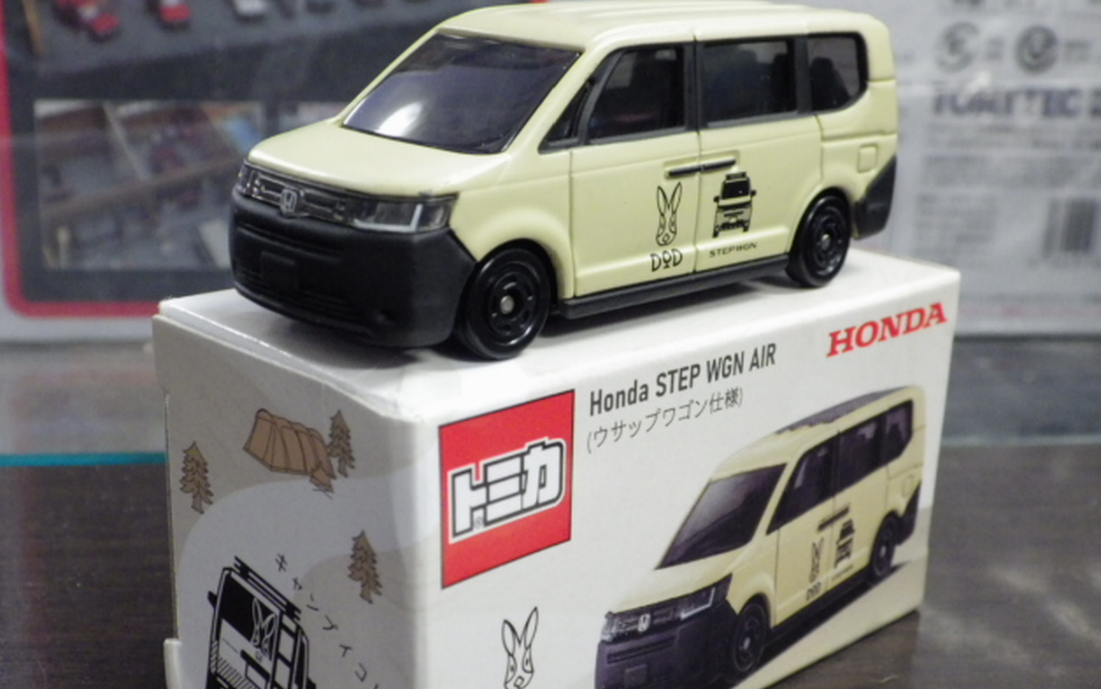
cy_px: 380
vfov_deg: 24.0
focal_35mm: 54
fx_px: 1621
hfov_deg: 37.5
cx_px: 554
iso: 800
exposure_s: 1/30
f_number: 3.8
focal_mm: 9
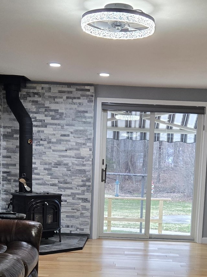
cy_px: 215
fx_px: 494
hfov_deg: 23.6
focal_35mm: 62
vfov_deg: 30.5
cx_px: 129
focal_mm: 5.4
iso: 250
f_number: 1.8
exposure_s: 1/120
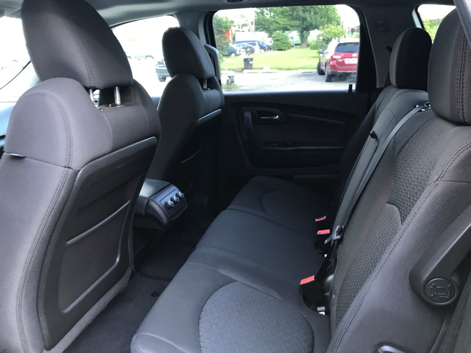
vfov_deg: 49.7
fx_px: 381
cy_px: 176
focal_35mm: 28
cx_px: 236
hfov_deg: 63.4
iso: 32
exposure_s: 1/22
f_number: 1.8
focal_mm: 3.99
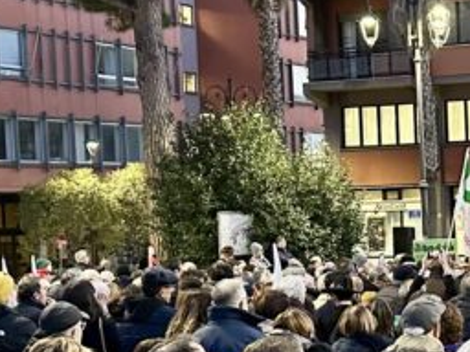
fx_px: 1303
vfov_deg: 15.3
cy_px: 257
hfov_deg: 19.6
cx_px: 516
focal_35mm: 96
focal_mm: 6.86
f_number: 1.78
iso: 640
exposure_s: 1/33
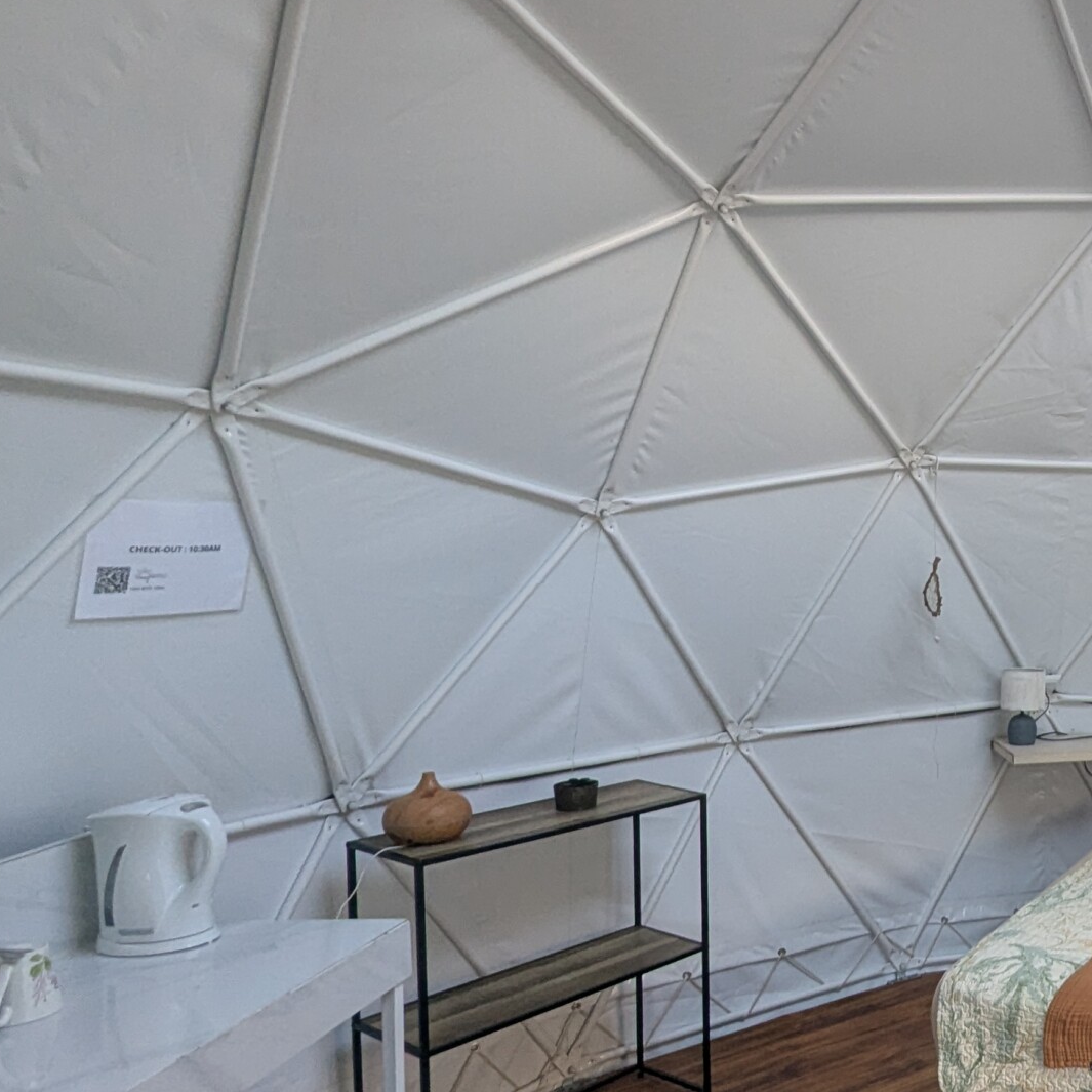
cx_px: 1176
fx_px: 964
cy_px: 564
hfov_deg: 45.7
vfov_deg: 59.1
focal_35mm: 27
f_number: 2.2
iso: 68
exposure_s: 1/53
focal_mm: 1.95
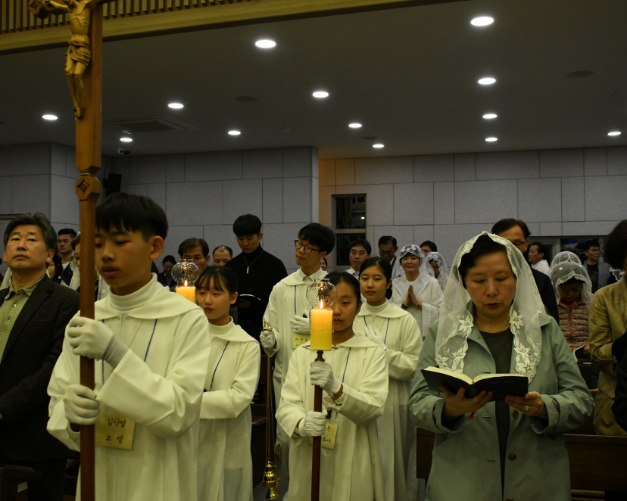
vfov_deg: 41.1
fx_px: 668
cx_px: 311
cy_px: 249
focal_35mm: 36
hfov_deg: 50.3
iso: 1600
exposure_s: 1/125
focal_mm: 21
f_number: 4.5
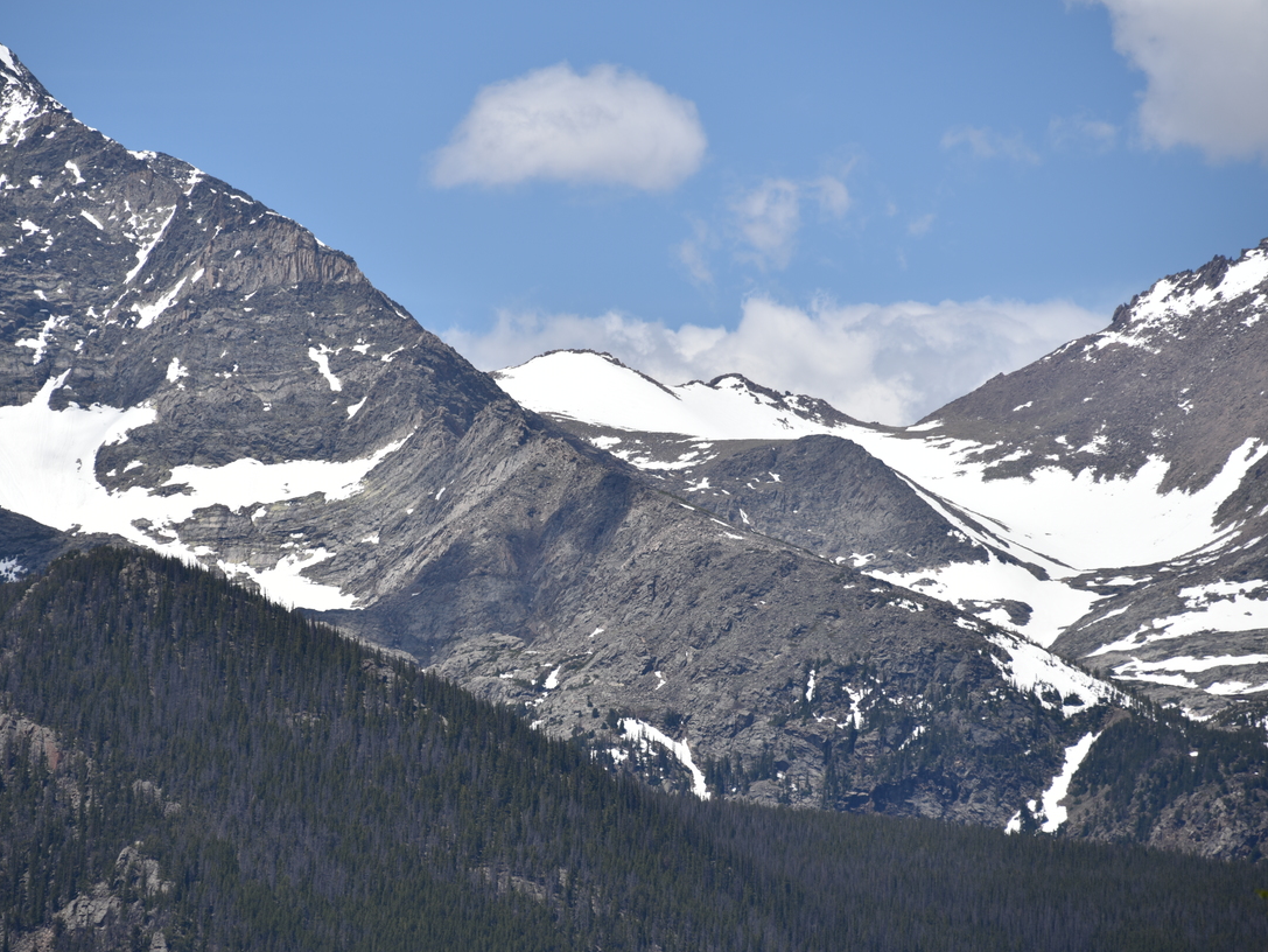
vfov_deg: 5.3
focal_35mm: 283
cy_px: 491
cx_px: 524
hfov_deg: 7.0
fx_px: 10370
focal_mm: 250
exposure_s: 1/500
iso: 100
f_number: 8
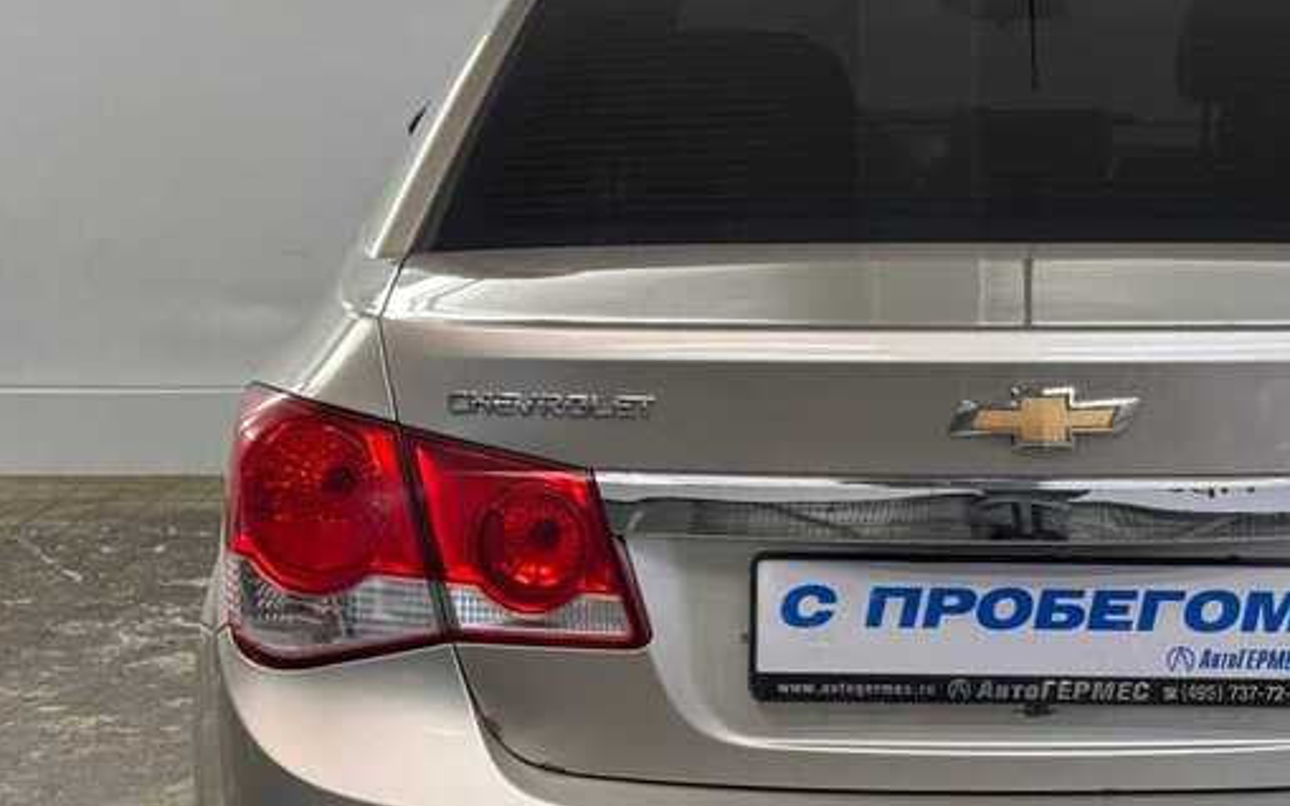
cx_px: 1037
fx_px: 3164
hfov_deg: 22.7
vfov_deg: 14.5
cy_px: 485
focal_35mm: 90
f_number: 1.78
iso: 80
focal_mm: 6.76
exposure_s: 1/100
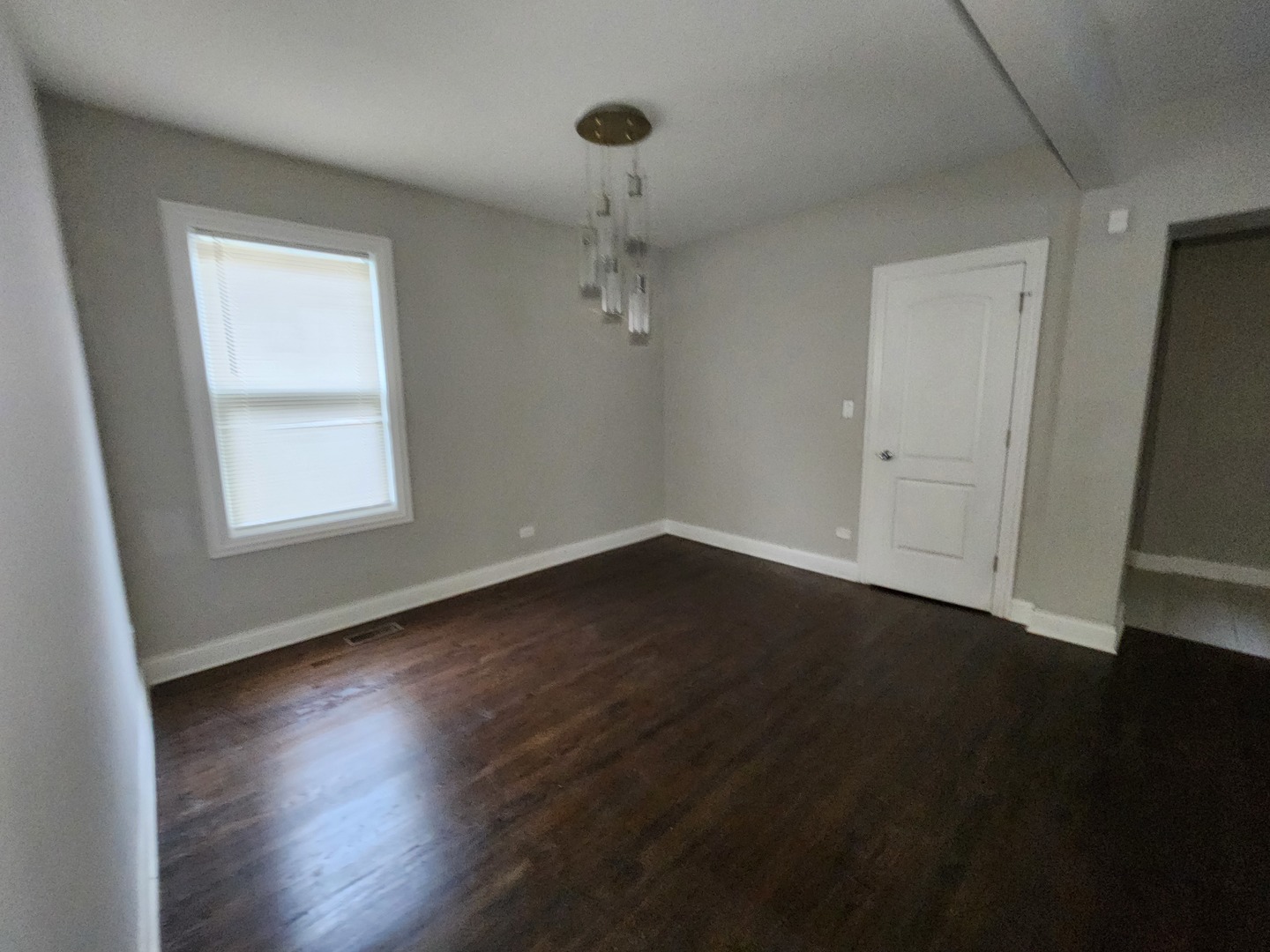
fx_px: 477
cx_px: 635
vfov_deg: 89.9
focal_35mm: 13
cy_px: 476
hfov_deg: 106.2
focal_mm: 2.2
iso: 500
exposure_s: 1/30
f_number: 2.2
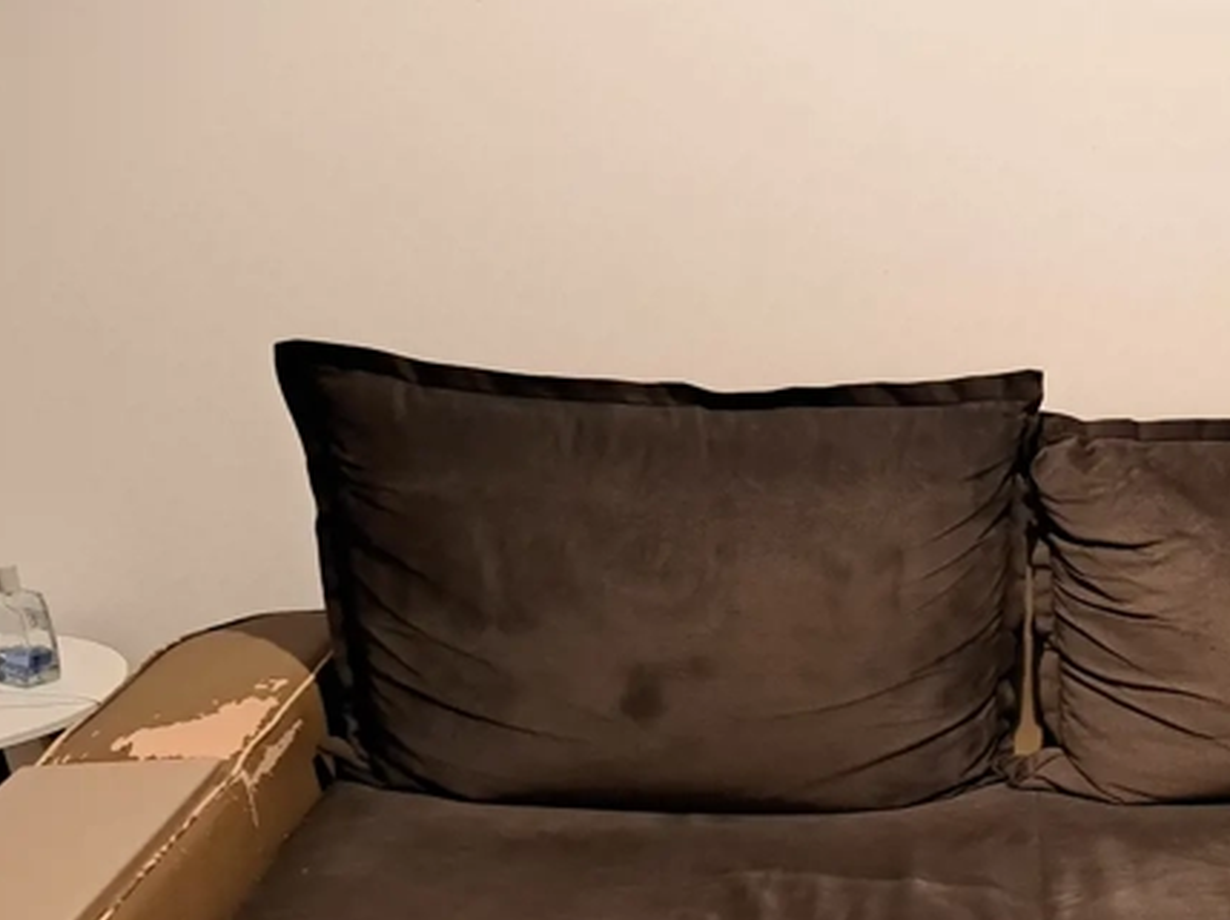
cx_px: 1416
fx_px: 1988
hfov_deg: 30.1
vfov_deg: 25.5
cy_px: 765
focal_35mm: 56
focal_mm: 5.23
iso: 400
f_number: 1.8
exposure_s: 1/24
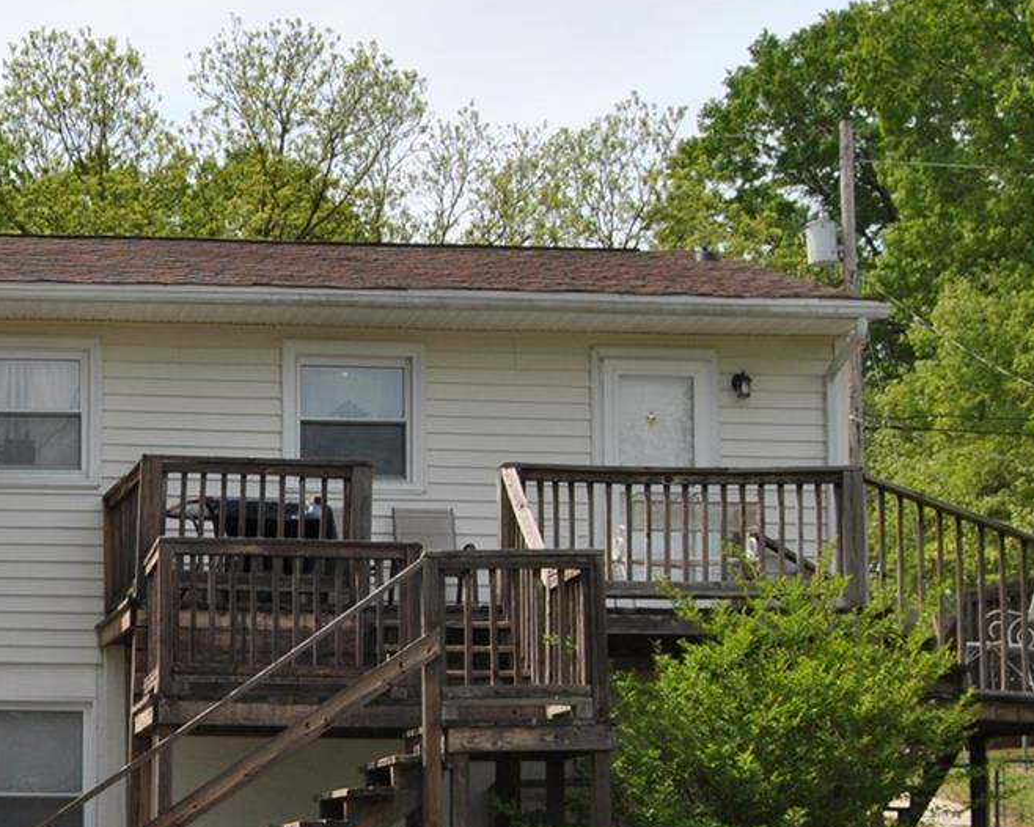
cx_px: 19
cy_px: 682
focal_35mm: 79
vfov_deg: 19.2
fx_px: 2417
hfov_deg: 23.2
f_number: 11
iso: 100
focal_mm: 18
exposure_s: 1/200
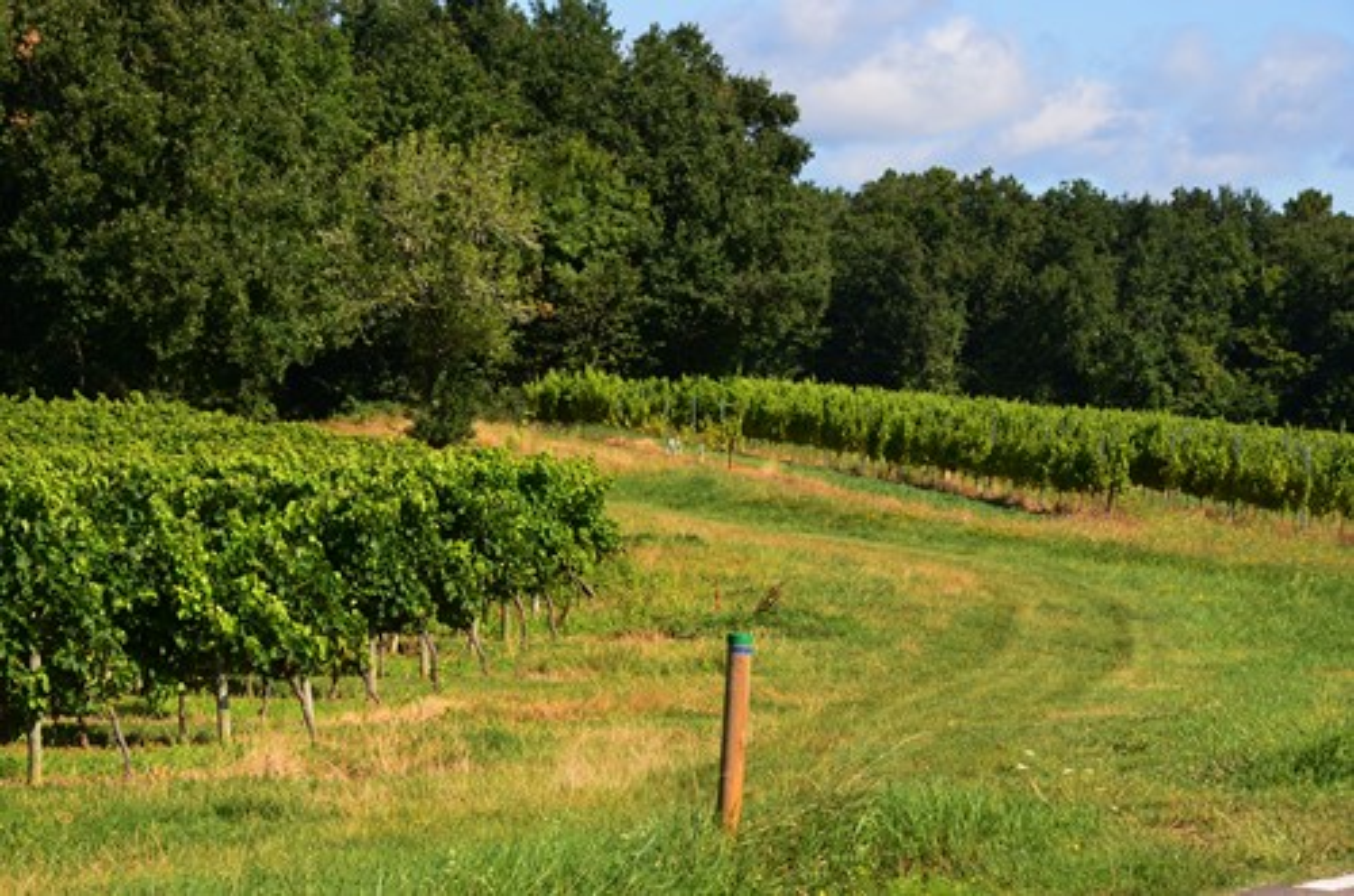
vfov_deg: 13.0
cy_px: 448
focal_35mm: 105
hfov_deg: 19.5
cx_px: 677
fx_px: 3940
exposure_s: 1/125
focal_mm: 70
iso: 125
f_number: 11
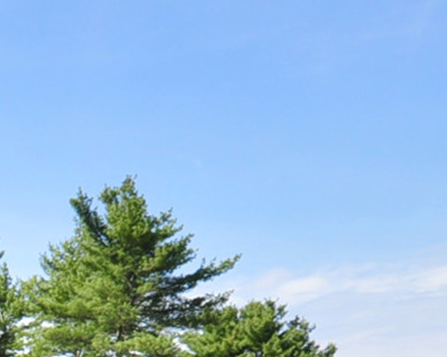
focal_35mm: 86
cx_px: -277
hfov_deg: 18.8
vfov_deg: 15.6
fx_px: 1141
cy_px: 619
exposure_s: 1/200
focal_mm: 13
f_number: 9
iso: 200
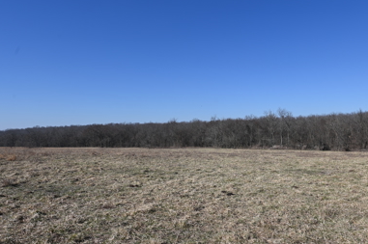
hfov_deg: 69.3
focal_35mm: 26
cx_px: 204
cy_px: 117
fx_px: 265
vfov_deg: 49.4
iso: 100
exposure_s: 1/500
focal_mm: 22
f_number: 8
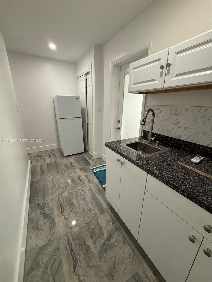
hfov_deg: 85.7
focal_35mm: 14
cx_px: 106
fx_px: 114
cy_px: 141
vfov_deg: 102.1
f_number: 2.2
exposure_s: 1/120
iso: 320
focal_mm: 2.22
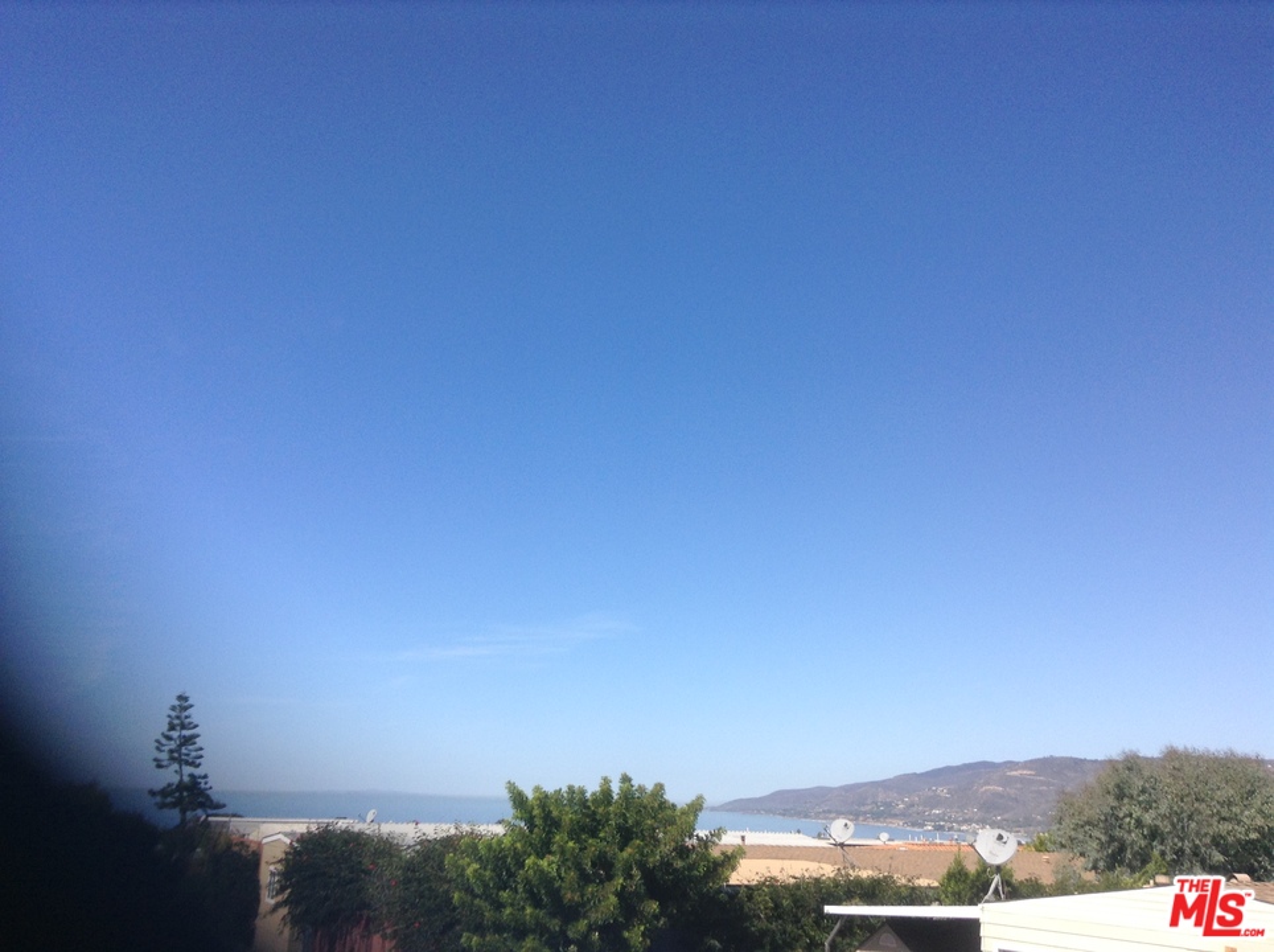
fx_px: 1213
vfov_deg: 42.8
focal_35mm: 33
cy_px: 476
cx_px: 637
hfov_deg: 55.4
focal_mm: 3.3
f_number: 2.4
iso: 32
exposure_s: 1/1348
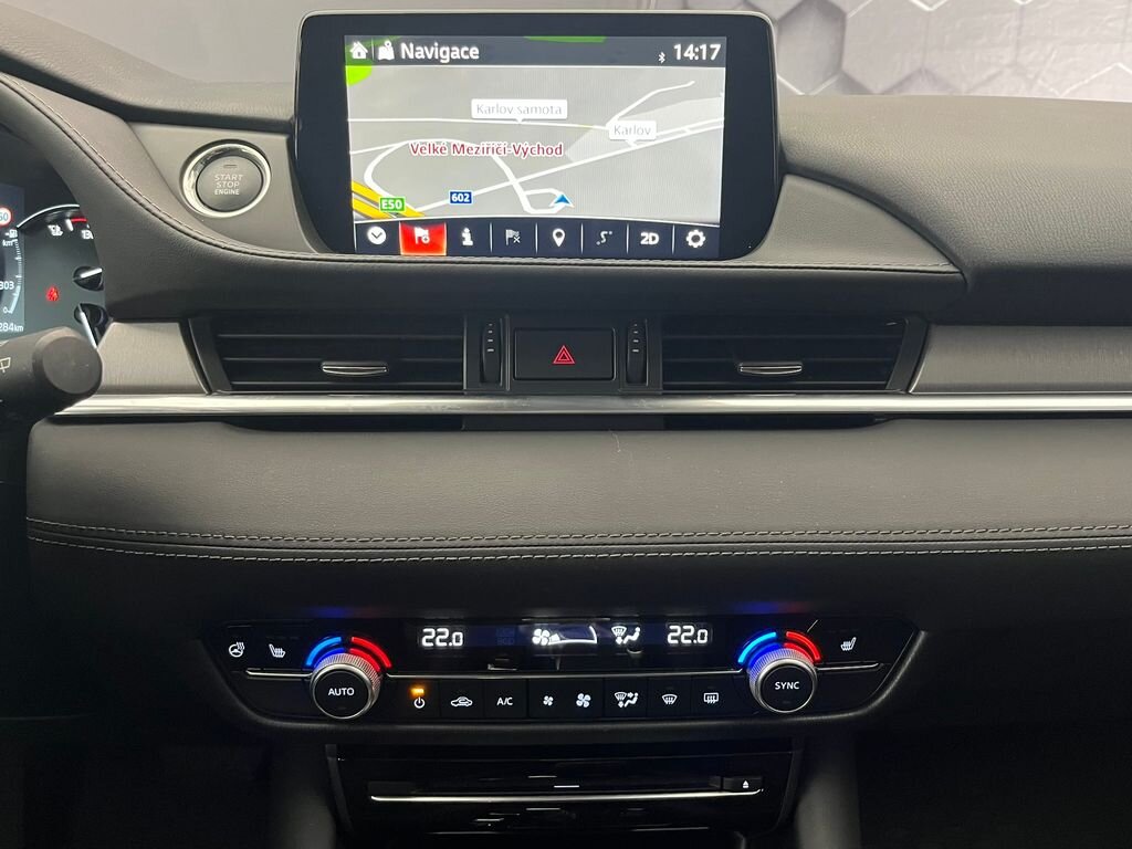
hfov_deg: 67.3
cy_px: 424
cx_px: 566
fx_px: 850
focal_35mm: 26
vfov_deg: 53.1
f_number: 1.6
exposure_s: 1/56
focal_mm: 5.1
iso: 500
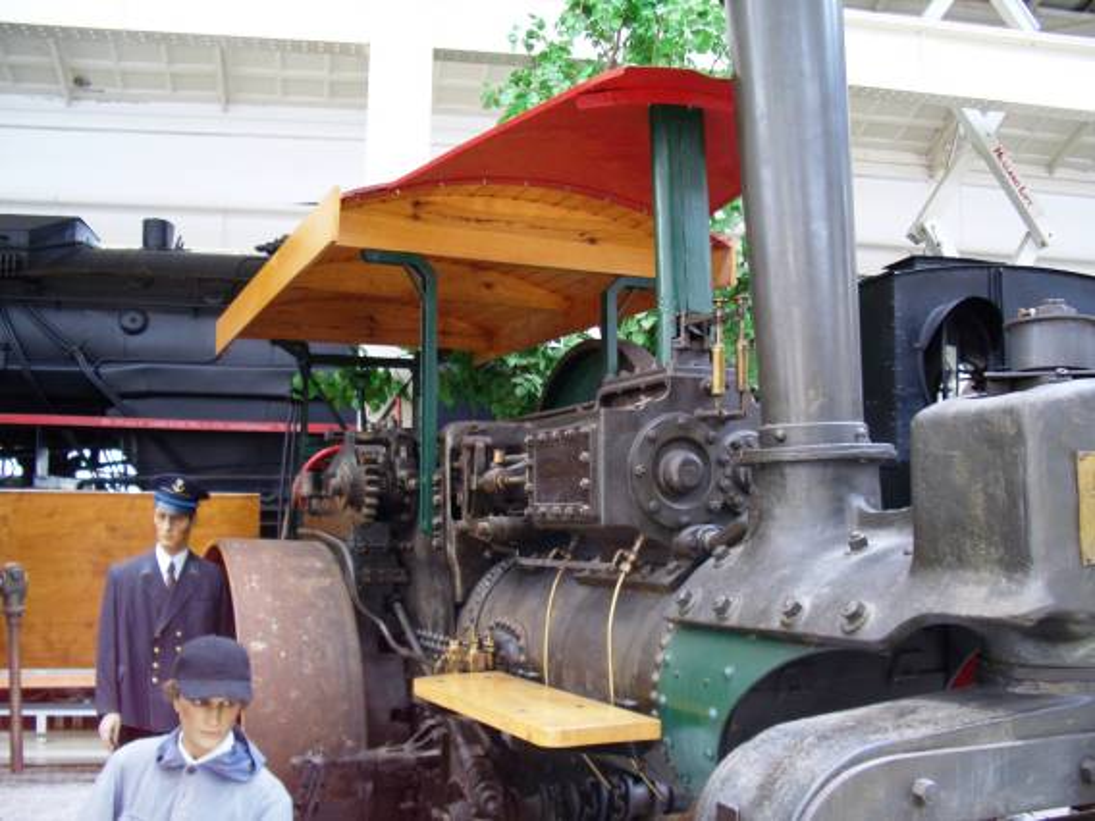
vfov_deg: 40.7
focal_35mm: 35
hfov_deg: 52.6
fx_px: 1107
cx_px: 548
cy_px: 410
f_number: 2.6
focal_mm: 5.8
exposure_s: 1/40
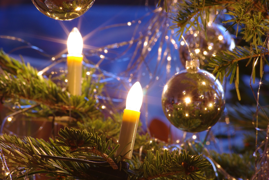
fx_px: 2244
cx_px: 134
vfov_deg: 4.6
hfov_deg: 6.9
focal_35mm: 300
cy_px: 90
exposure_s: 5
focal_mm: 200
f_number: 16
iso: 125
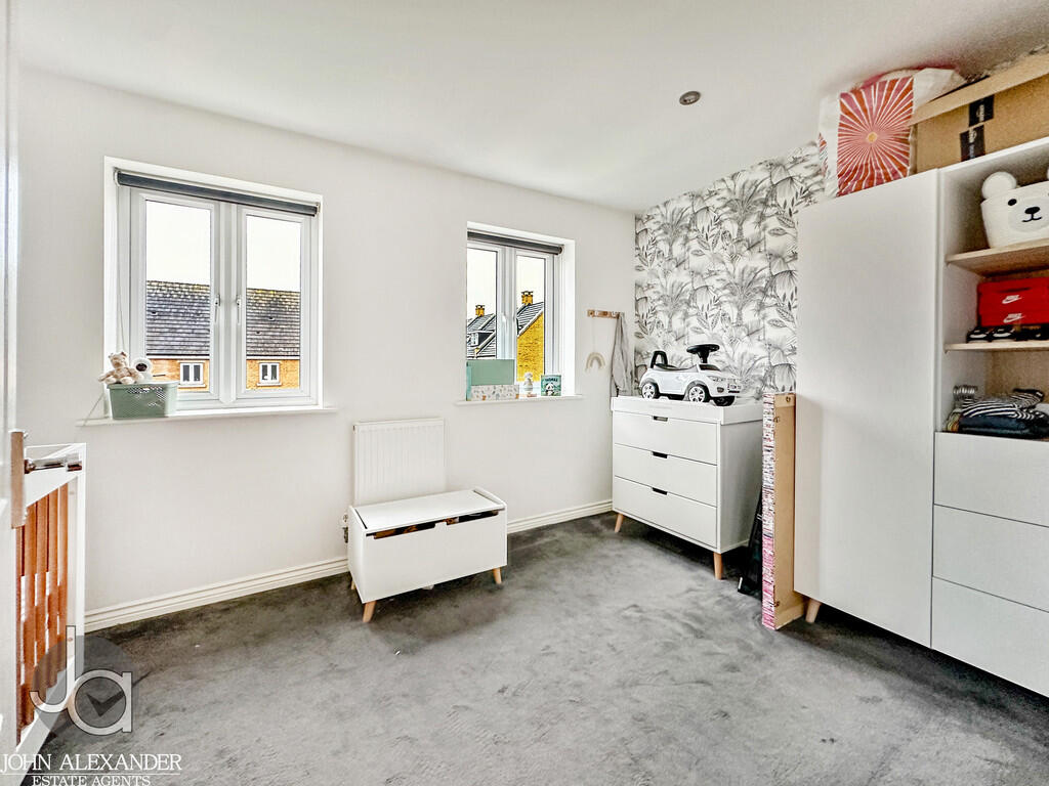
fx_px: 424
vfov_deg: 85.7
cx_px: 524
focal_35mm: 14
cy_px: 393
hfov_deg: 102.1
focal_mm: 2.22
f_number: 2.2
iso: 400
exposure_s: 1/60
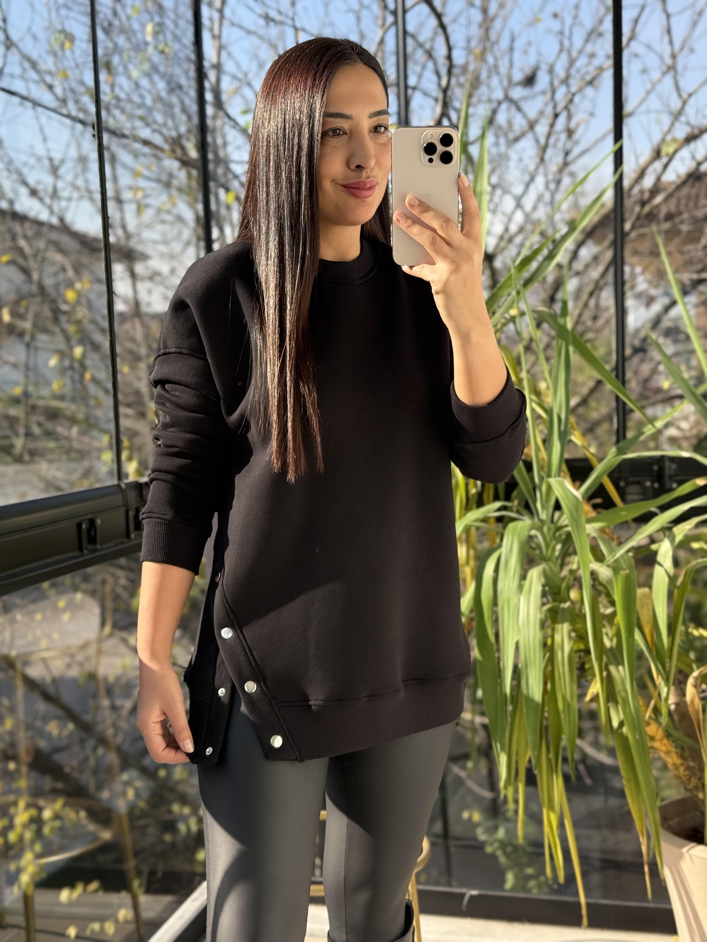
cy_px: 471
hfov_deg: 30.3
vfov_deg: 39.7
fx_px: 1307
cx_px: 354
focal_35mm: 48
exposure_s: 1/733
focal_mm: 6.76
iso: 100
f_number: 1.78
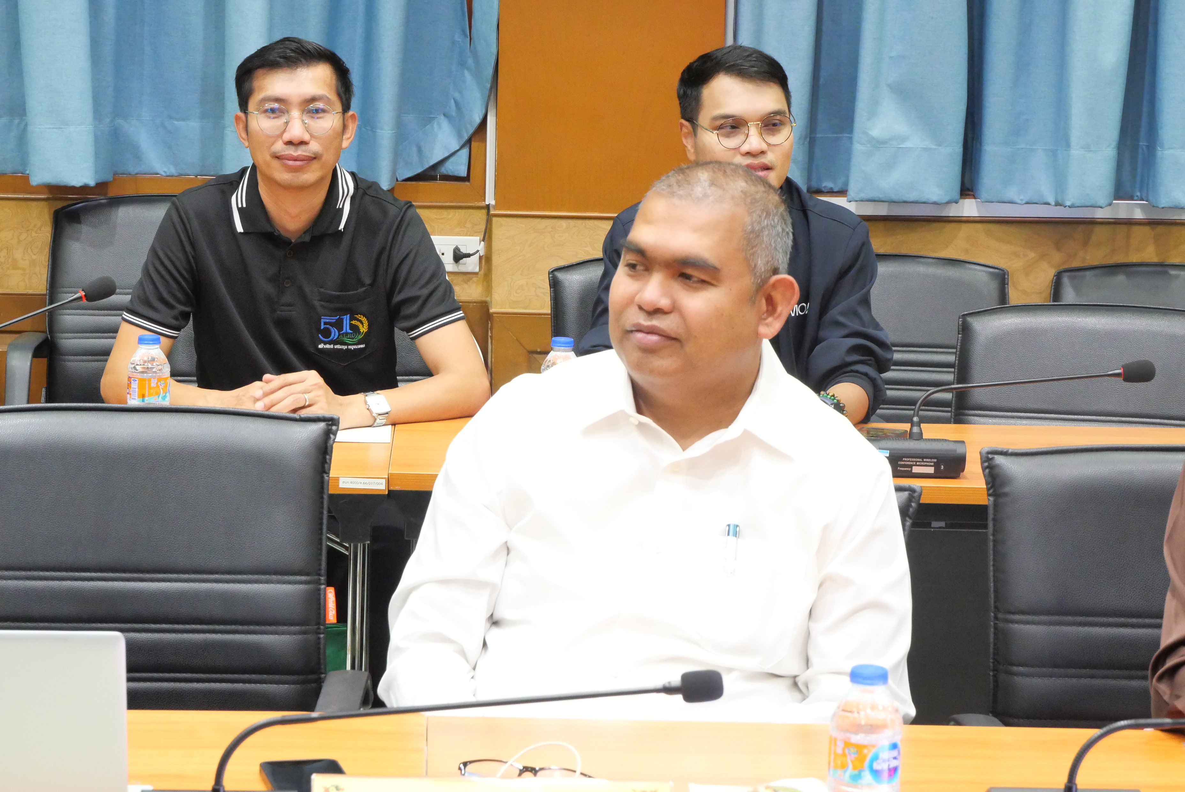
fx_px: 3129
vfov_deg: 14.4
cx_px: 592
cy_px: 396
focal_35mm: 95
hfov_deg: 21.4
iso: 3200
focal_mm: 46
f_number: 8
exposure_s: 1/15
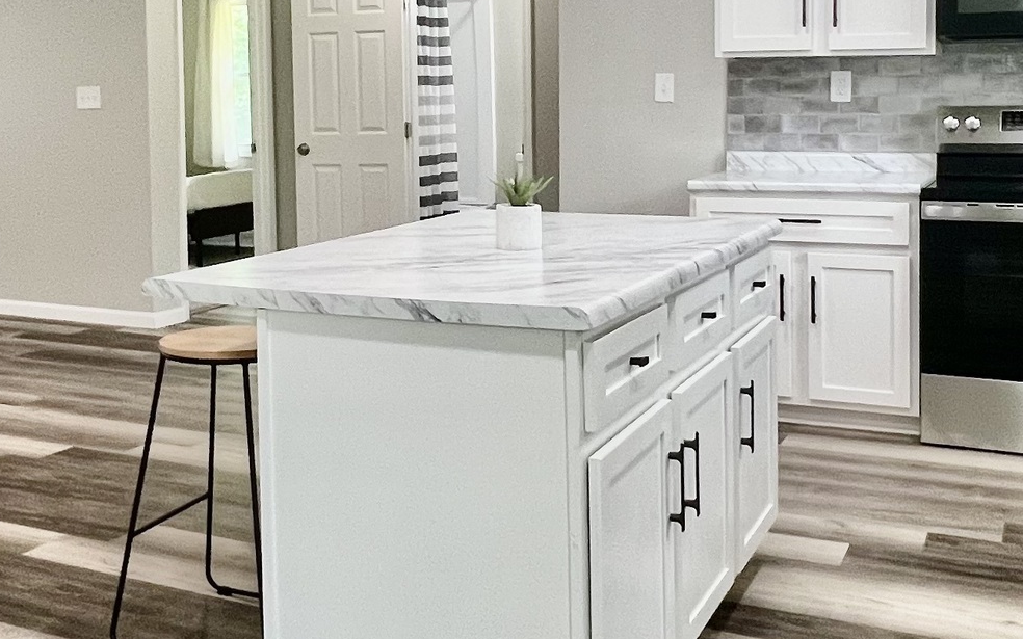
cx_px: 375
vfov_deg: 29.4
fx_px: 1199
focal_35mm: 43
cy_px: 155
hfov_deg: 45.8
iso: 160
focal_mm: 1.57
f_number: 1.8
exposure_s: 1/120
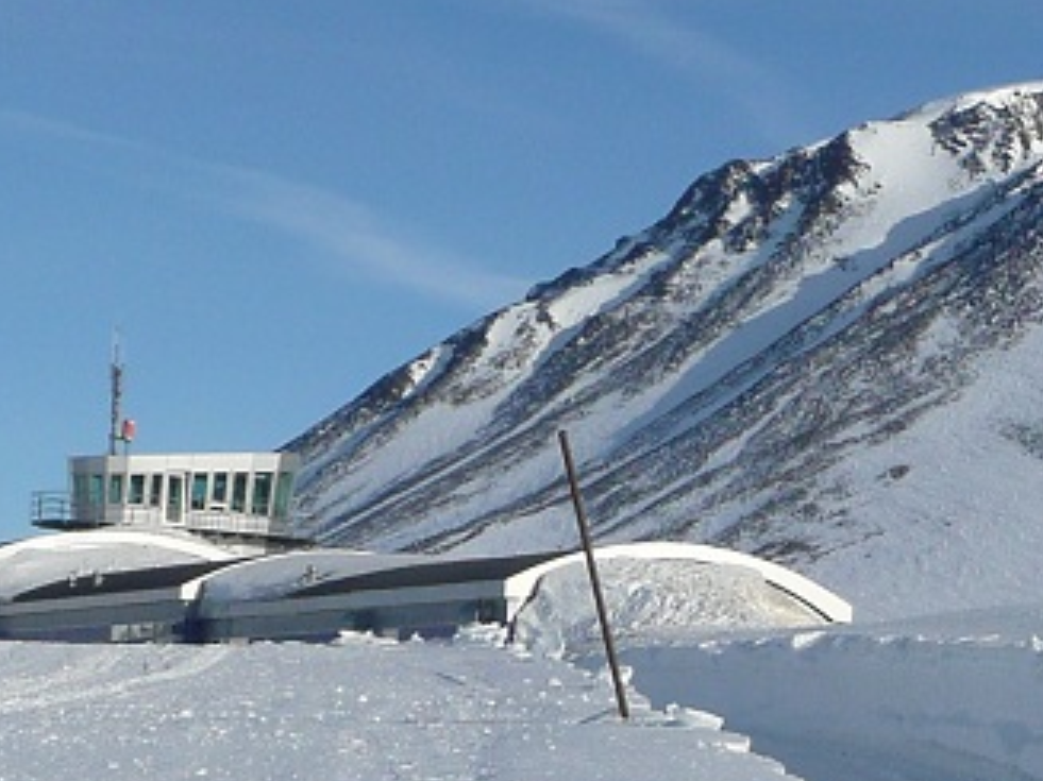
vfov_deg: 14.2
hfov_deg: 18.4
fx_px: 3132
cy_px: 545
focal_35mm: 104
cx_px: 1072
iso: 100
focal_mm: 4.6
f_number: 8
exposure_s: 1/500
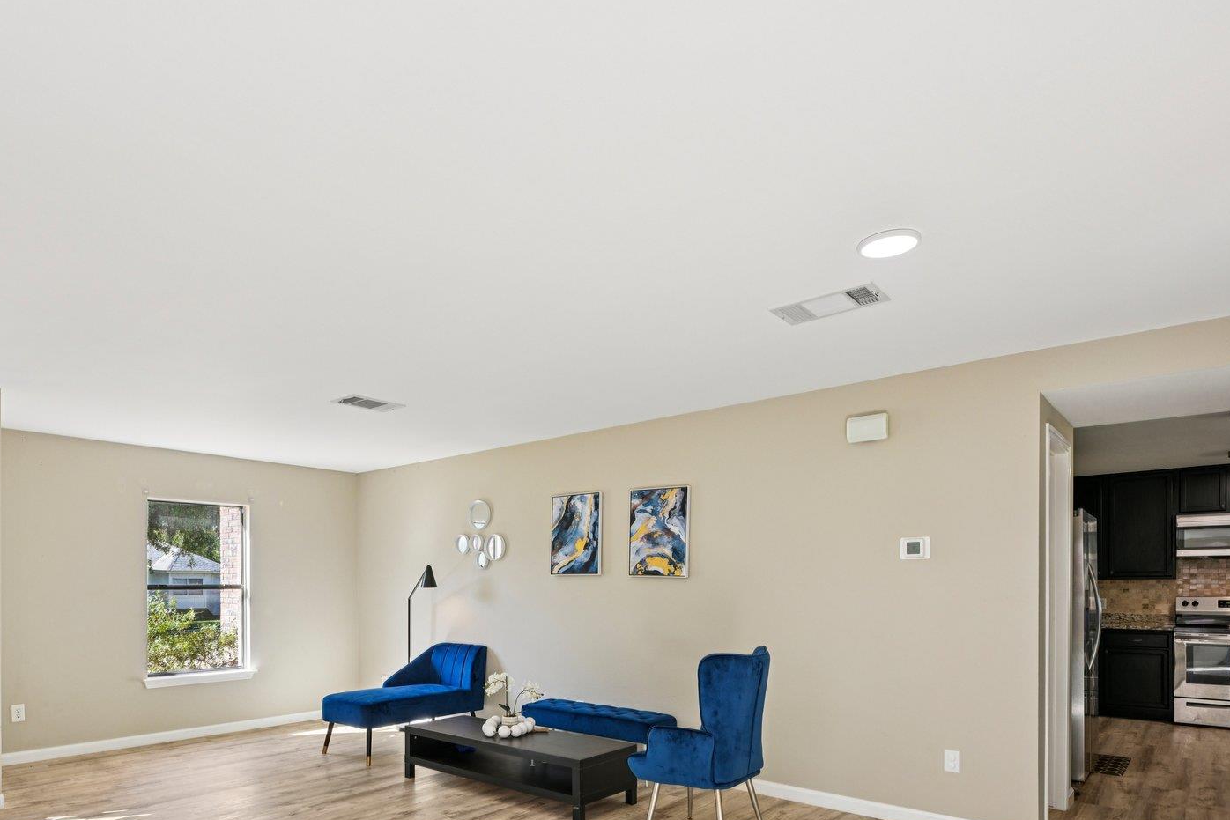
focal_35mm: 22
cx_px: 508
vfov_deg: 55.3
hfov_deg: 77.9
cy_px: 585
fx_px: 752
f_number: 6.7
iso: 100
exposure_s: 1/30
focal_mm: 15
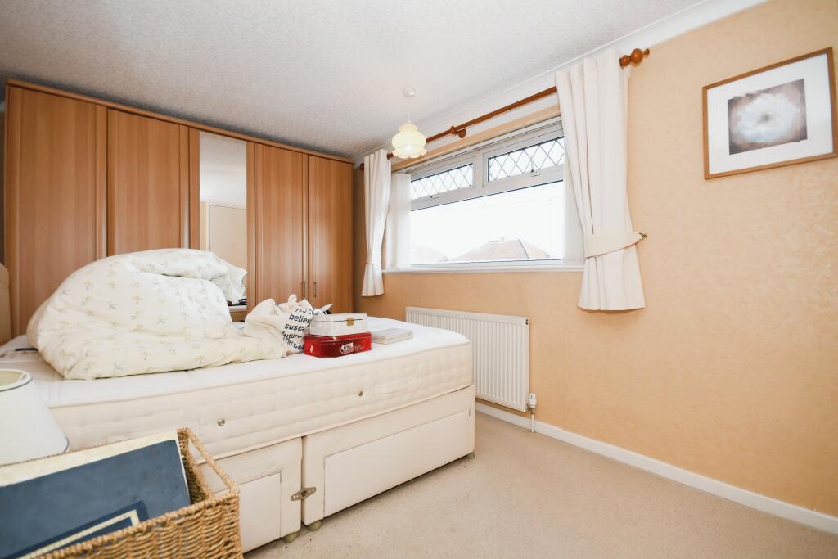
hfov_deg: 100.4
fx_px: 349
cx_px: 419
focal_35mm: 15
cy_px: 280
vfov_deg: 77.3
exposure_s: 1/60
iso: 400
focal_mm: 10
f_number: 8
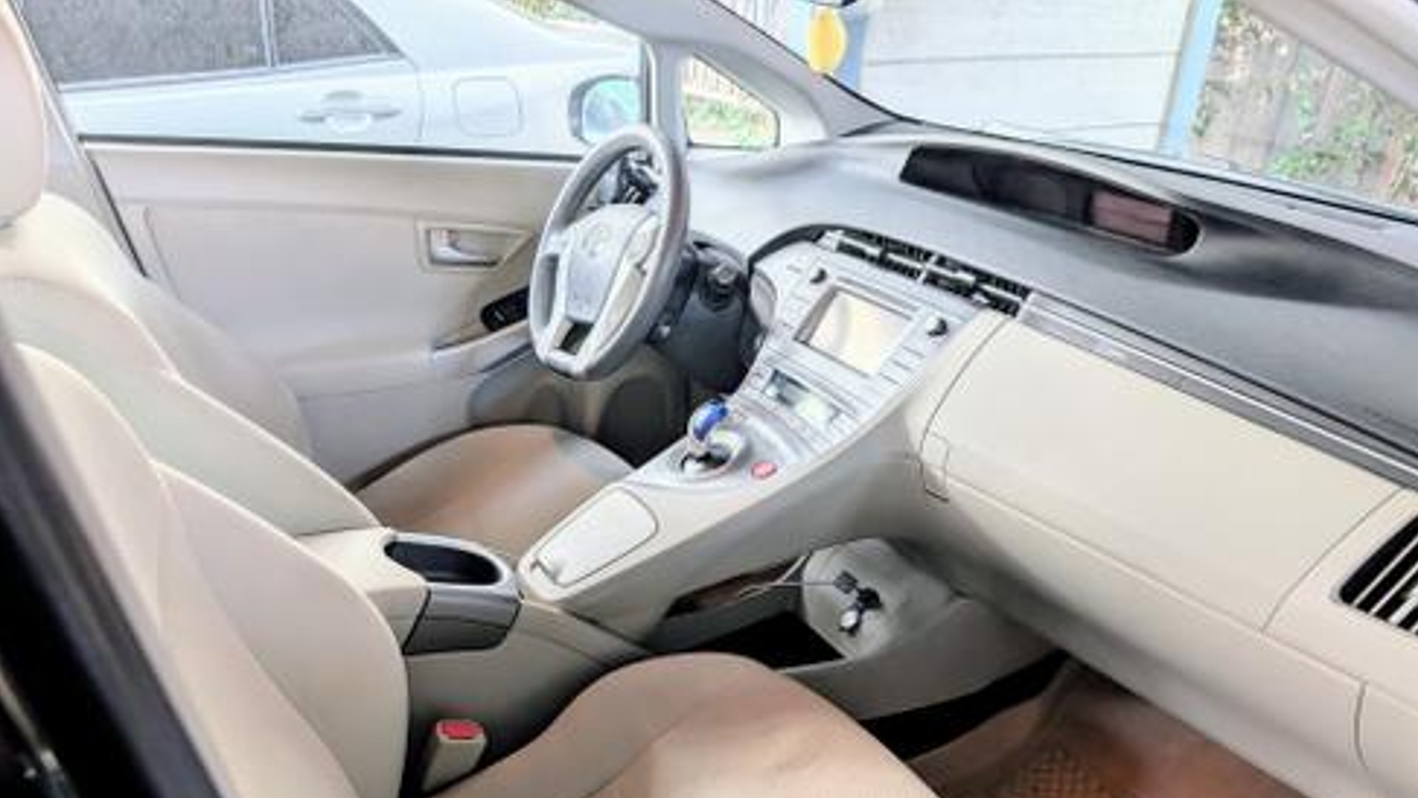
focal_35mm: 27
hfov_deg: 69.8
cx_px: 725
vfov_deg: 42.2
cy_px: 548
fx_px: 1015
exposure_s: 1/38.1
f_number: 1.68
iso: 19
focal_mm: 6.9
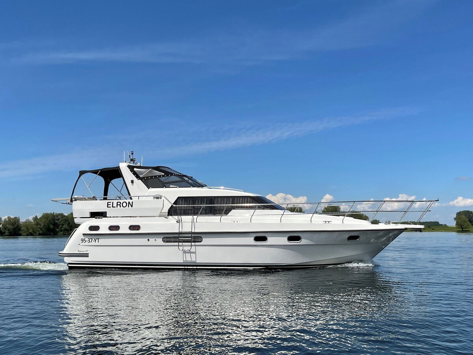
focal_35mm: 26
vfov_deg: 53.1
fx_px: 355
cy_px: 178
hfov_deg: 67.3
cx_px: 236
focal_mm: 5.1
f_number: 1.6
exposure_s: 1/7937
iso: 32
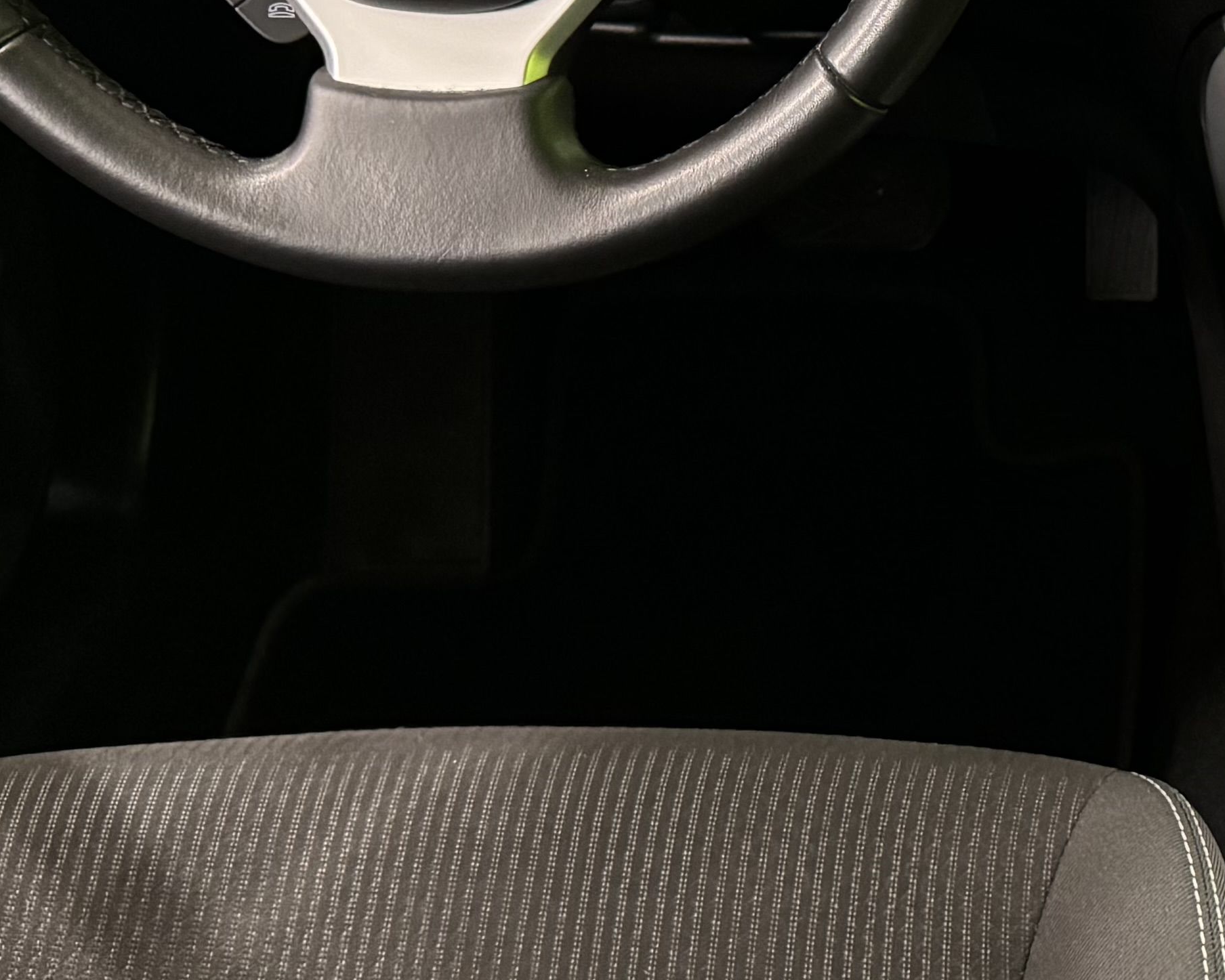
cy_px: 333
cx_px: 1413
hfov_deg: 23.8
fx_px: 2683
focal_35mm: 74
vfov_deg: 20.6
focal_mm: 6.76
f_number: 1.78
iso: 800
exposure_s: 1/33
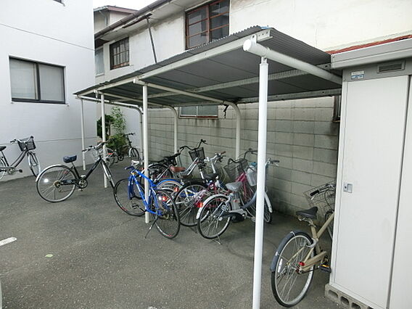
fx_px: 286
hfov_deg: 71.6
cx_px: 206
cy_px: 154
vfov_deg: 56.8
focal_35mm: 24
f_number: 3
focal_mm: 4.24
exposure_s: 1/200
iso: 80
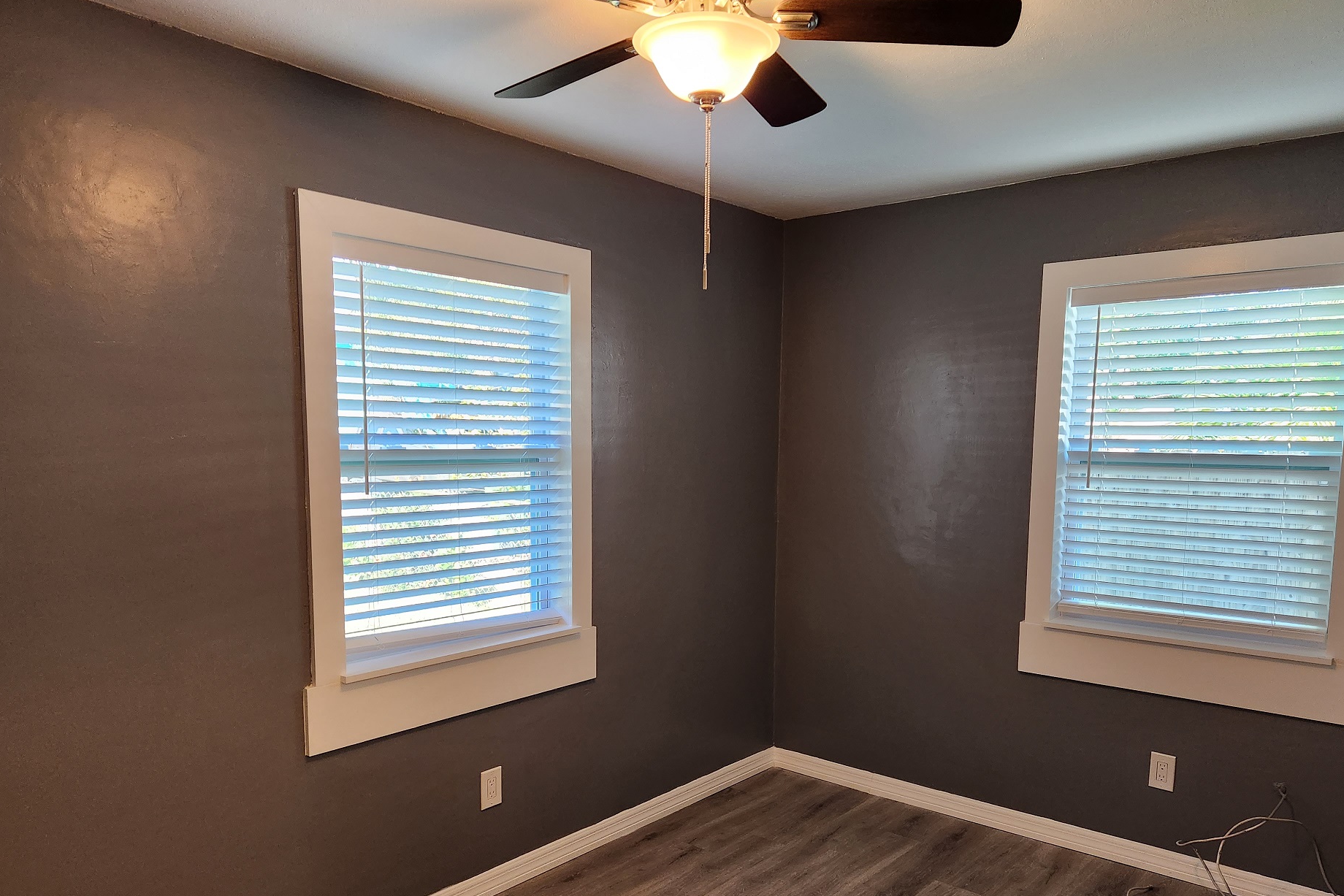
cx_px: 716
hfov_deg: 69.3
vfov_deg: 49.2
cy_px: 545
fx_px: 971
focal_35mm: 26
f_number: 1.8
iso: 320
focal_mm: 5.4
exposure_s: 1/120
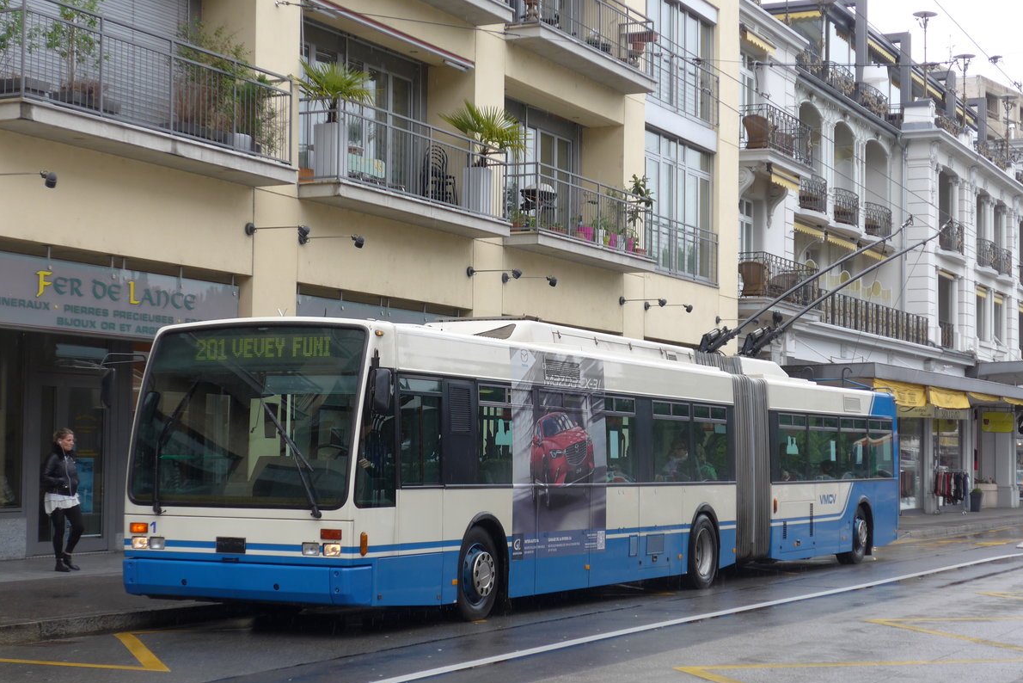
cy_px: 380
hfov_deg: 31.0
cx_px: 514
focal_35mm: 65
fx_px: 1847
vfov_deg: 20.9
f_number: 3.7
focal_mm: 12.7
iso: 80
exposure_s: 1/320
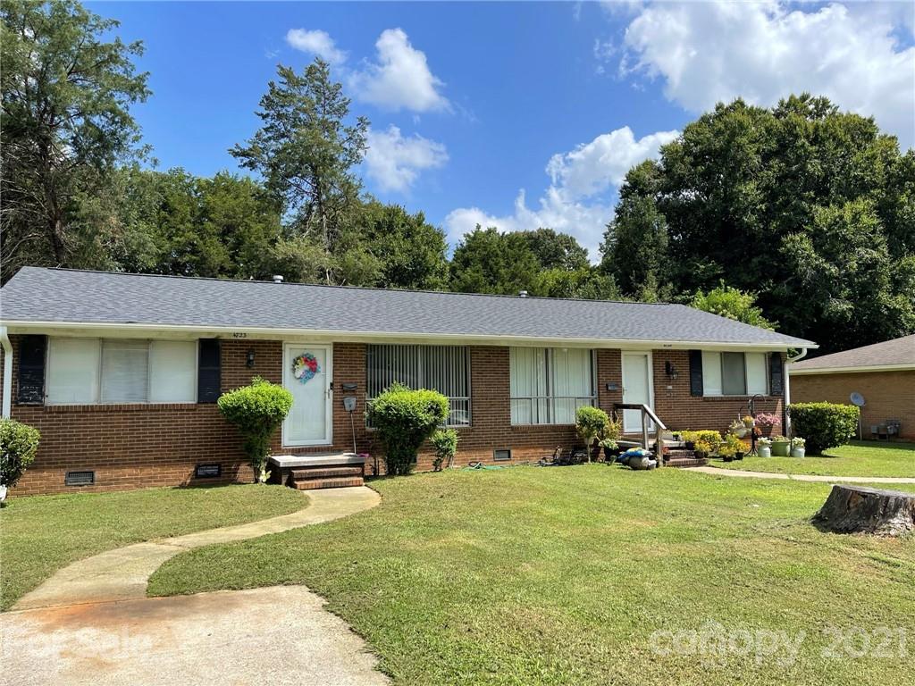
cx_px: 458
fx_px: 687
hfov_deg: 67.3
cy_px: 343
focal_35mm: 26
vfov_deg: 53.1
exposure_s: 1/2336
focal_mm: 5.1
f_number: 1.6
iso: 32
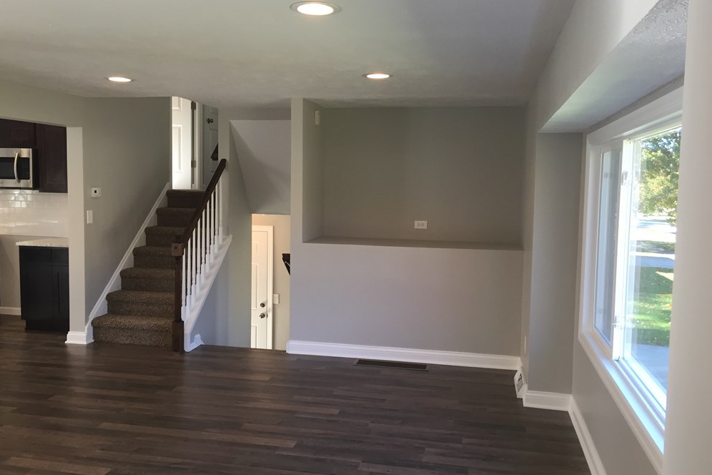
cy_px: 237
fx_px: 613
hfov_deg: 60.3
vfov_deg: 42.3
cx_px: 356
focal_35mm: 31
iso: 32
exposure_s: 1/40
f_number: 2.2
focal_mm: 4.15
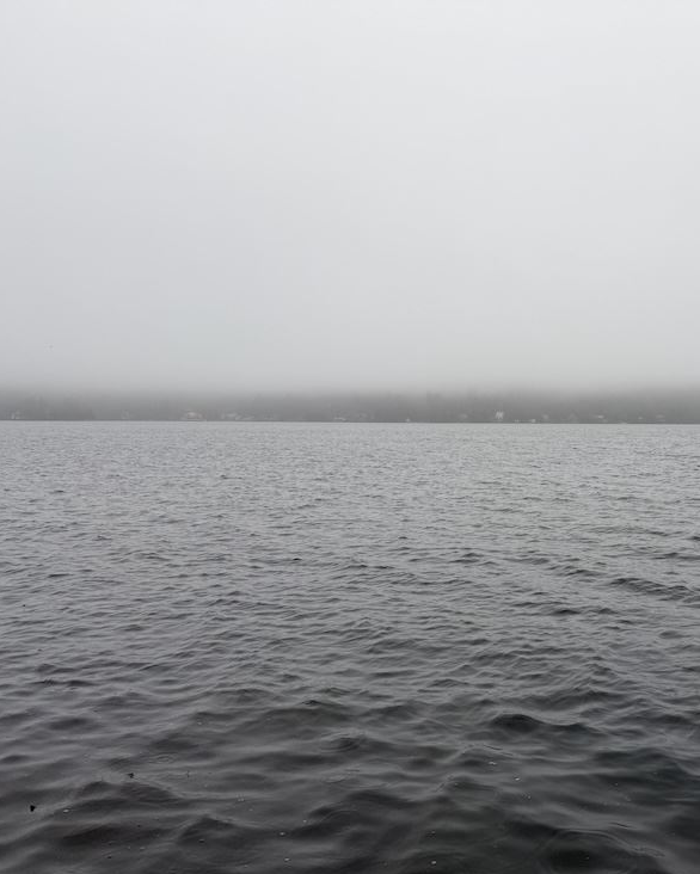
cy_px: 447
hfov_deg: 43.7
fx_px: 828
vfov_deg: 55.6
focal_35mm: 32
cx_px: 555
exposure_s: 1/141
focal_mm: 6.76
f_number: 1.78
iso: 50
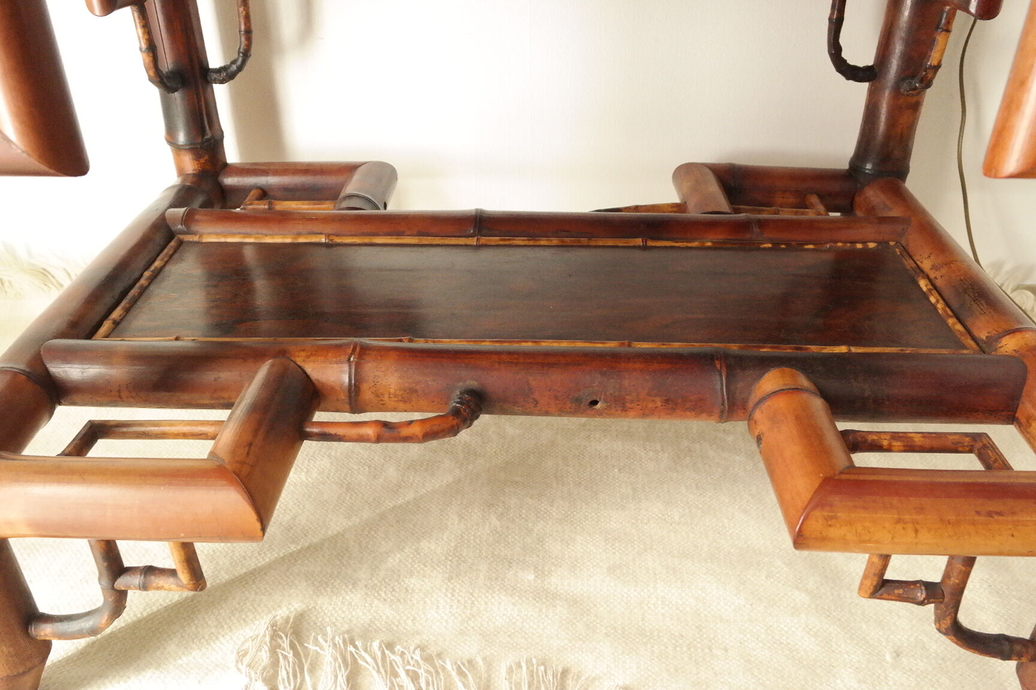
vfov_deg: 43.6
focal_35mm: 30
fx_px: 863
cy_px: 345
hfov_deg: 61.9
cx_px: 518
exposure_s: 1/50
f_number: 5.6
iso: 3200
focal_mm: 20
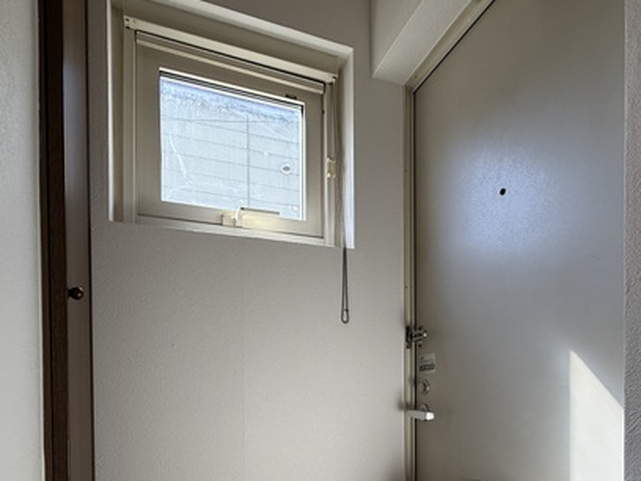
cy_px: 387
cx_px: 350
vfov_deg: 52.9
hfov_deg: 71.4
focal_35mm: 24
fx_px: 444
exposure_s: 1/304
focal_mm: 2.22
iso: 64
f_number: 2.2
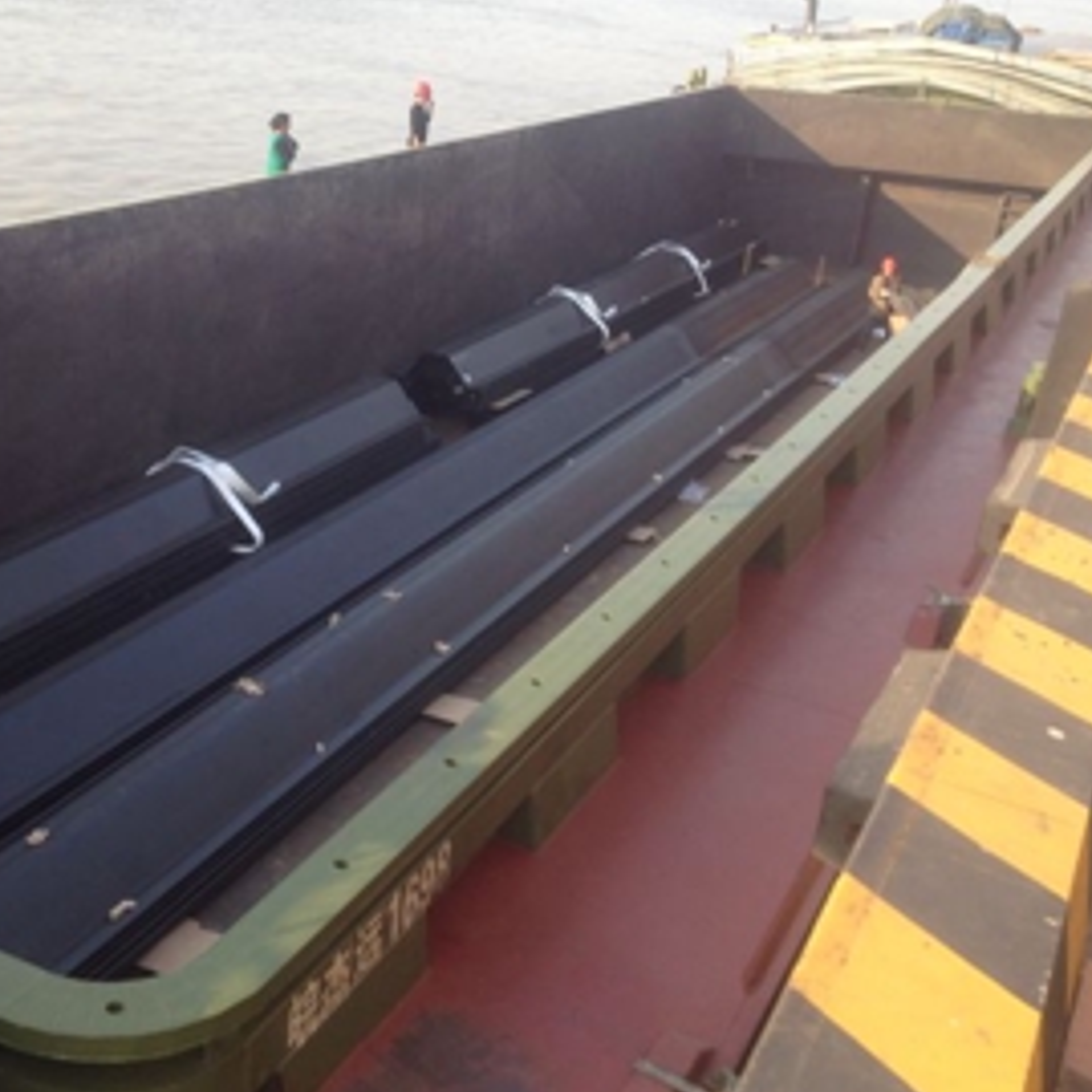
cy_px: 499
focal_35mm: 46
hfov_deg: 36.4
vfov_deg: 36.8
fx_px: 1642
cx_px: 357
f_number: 2.4
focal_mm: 4.28
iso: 50
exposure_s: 1/329
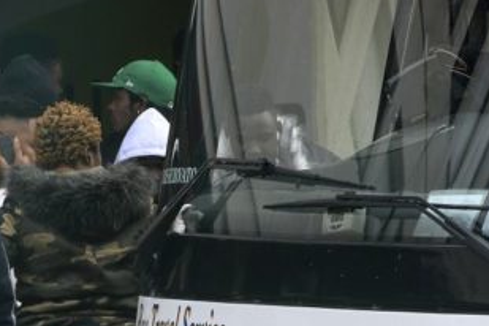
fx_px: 15185
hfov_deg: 1.8
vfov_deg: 1.2
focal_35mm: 1118
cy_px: 291
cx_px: 49
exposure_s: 1/160
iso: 800
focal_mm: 300
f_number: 14
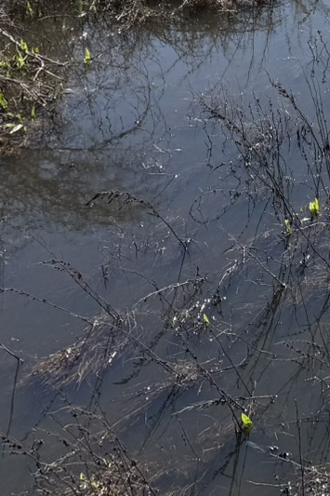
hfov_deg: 12.1
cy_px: -89
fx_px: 1321
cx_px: 732
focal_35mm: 96
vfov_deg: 20.0
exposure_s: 1/2801
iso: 80
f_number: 1.78
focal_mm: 6.76
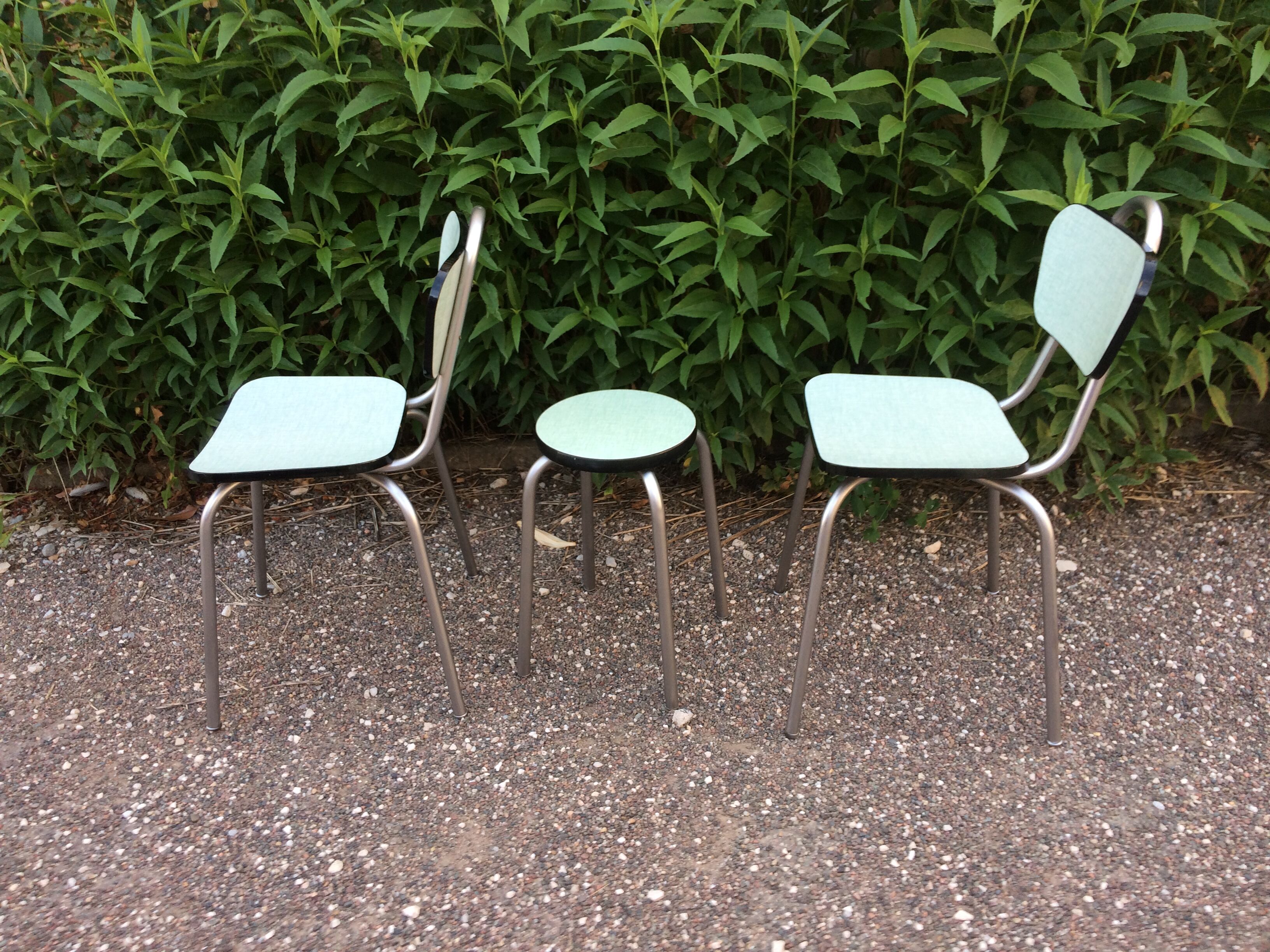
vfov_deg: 48.2
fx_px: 1064
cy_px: 476
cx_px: 635
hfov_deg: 61.7
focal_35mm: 29
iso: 50
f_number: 2.2
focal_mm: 4.15
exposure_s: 1/100
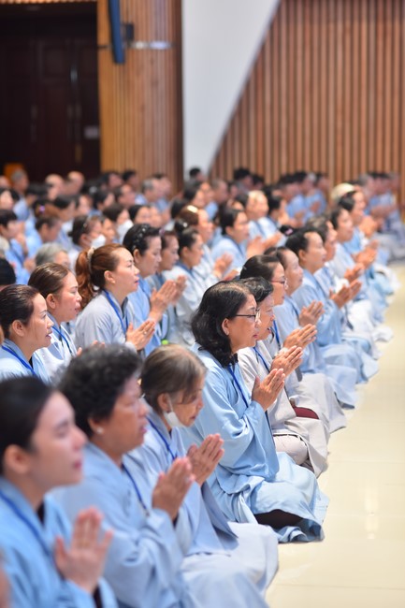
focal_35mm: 85
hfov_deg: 16.1
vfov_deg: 23.9
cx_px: 202
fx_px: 1435
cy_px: 304
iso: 400
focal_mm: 85
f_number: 2.8
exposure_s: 1/80
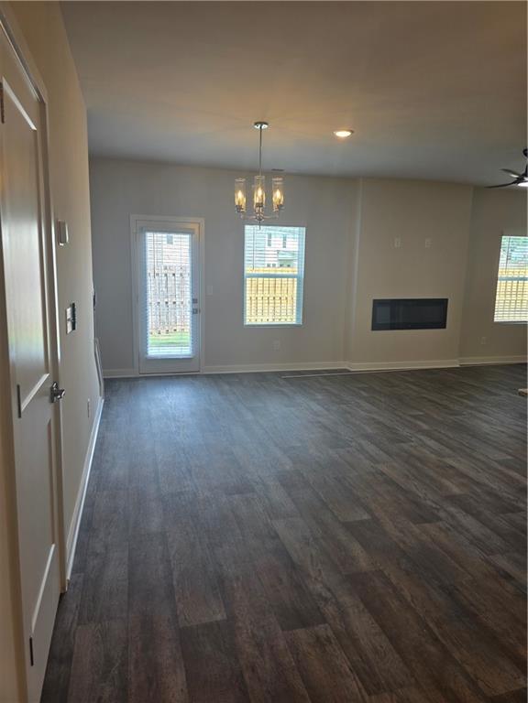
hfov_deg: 58.9
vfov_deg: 73.9
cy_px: 352
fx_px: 468
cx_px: 264
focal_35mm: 23
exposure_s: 1/120
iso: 40
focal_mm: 6.3
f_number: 1.7
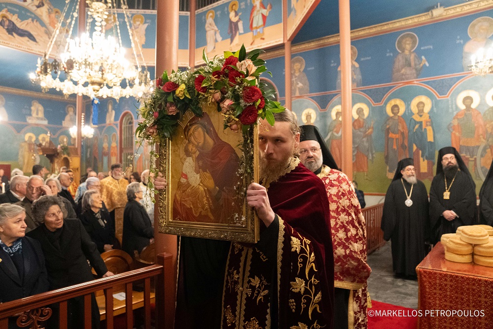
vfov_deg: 53.1
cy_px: 164
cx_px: 246
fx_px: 329
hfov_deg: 73.7
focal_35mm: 24
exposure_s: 1/160
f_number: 4
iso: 12800
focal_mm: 24
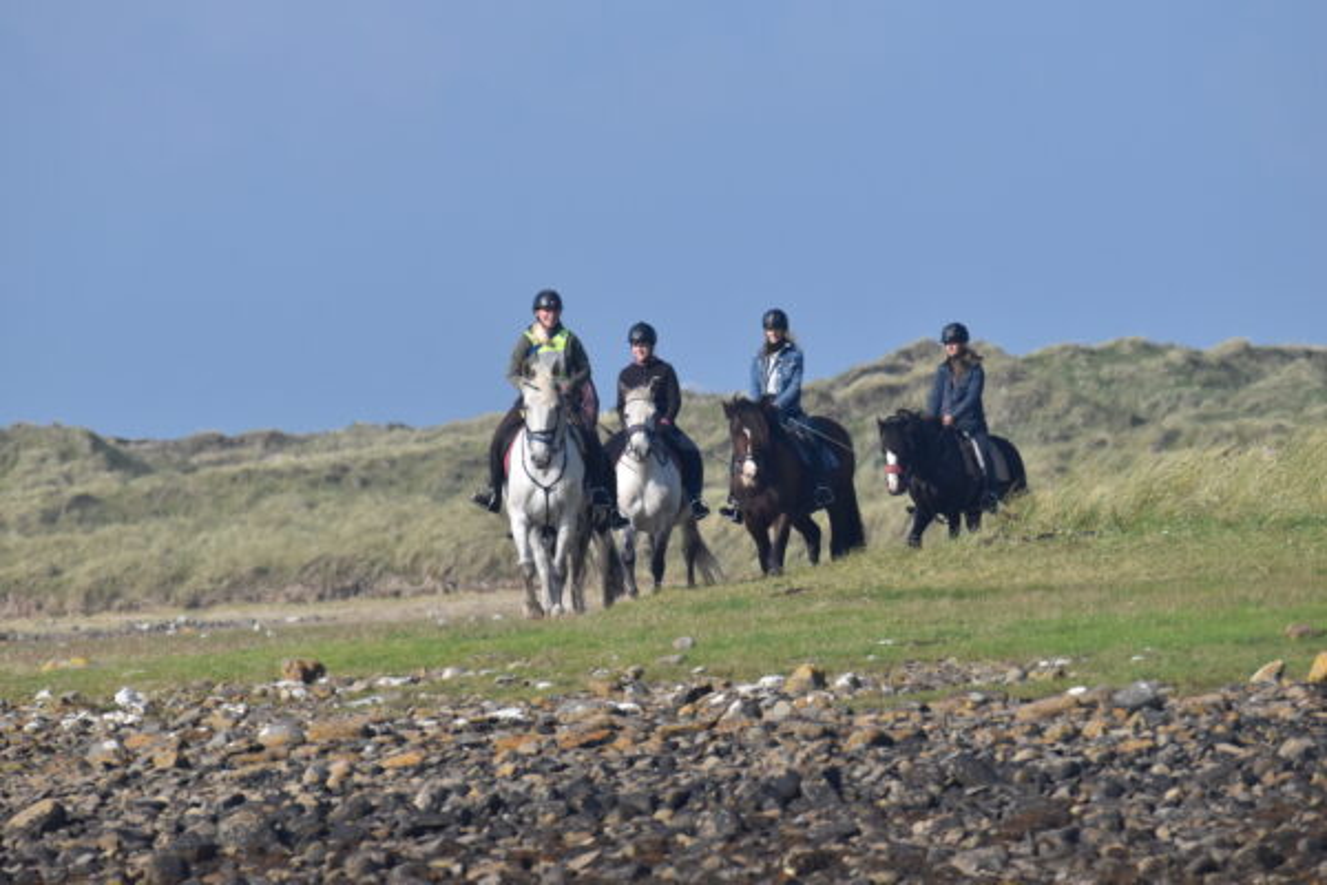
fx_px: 16586
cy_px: 442
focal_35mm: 450
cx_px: 664
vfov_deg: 3.1
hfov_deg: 4.6
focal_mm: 300
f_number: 9
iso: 800
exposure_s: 1/2000
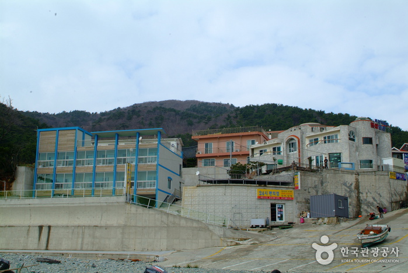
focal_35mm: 42
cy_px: 136
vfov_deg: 32.0
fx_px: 477
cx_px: 204
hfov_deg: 46.3
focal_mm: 28
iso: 200
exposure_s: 1/180
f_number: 11
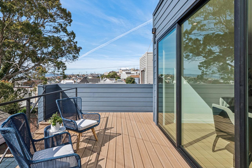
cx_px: 112
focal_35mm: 21
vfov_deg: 59.4
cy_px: 78
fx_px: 147
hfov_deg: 80.9
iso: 640
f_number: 8
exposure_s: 1/1600
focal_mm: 18
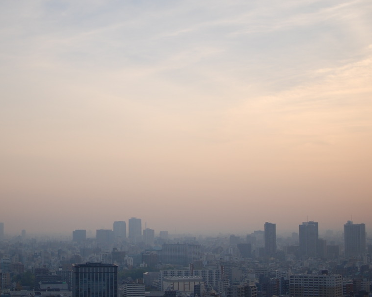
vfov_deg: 22.9
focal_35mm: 67
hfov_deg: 28.4
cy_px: 135
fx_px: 734
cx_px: 149
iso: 200
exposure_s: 1/2500
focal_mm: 35
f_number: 1.8
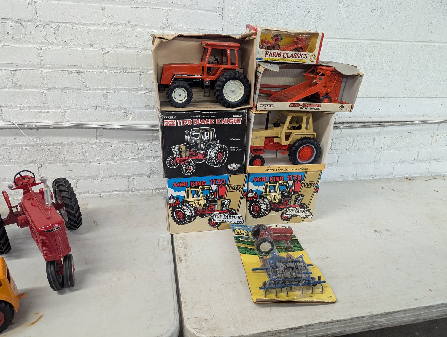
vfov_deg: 56.9
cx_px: 224
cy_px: 168
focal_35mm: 24
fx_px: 310
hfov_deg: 71.5
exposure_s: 1/120
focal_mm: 6.81
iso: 449
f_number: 1.85
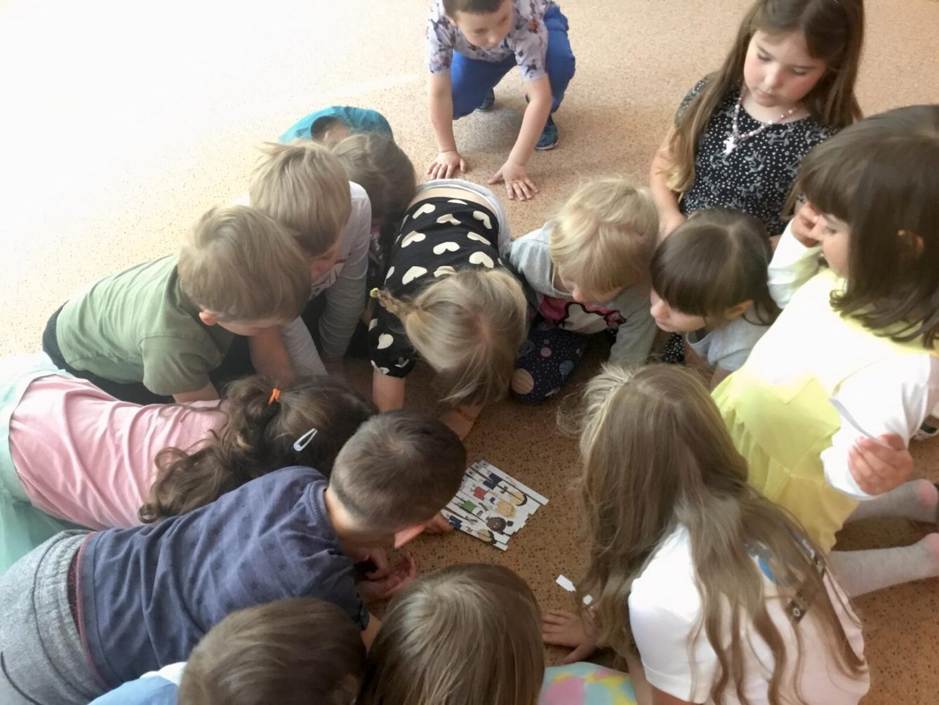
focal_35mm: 31
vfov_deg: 45.5
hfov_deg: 58.3
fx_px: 841
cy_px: 352
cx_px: 470
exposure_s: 1/33
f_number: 2.4
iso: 125
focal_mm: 3.3
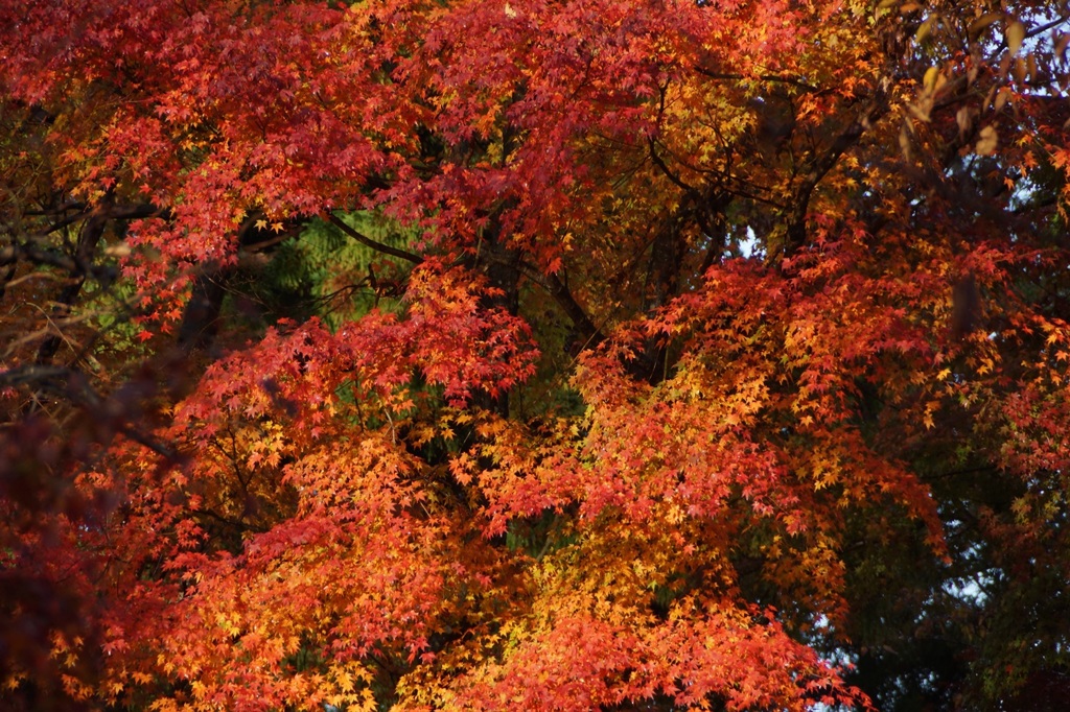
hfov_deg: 6.9
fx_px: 8913
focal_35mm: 300
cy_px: 356
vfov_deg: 4.6
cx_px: 535
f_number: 6.3
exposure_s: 1/320
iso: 250
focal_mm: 200
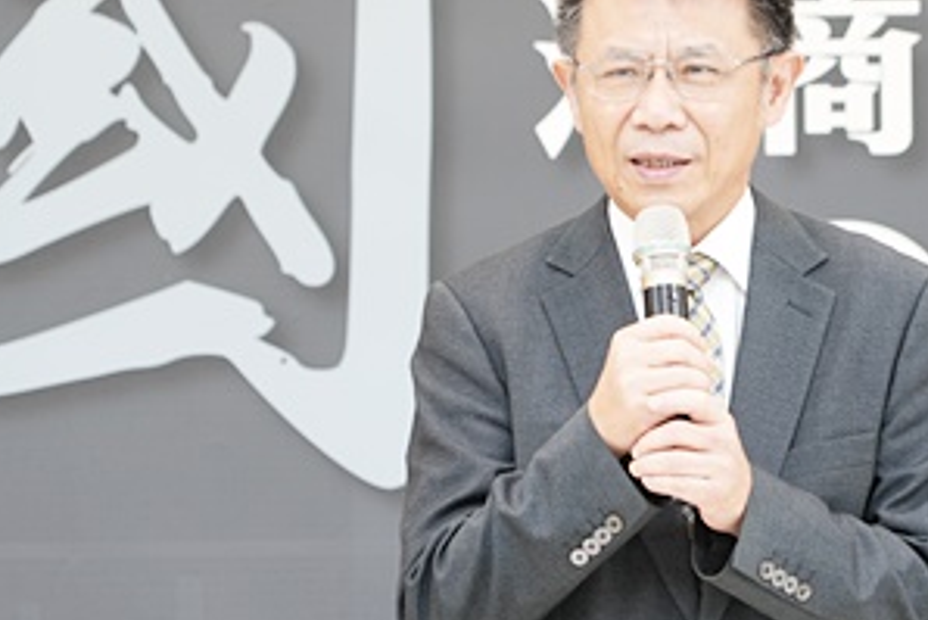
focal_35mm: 433
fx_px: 11167
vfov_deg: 3.2
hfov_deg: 4.8
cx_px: 620
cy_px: 210
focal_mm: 219
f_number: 6.3
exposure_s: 1/20
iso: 800
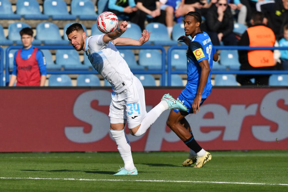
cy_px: 96
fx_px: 2720
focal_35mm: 340
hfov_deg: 6.1
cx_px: 144
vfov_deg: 4.0
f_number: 5
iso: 125
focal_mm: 340
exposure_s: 1/1600
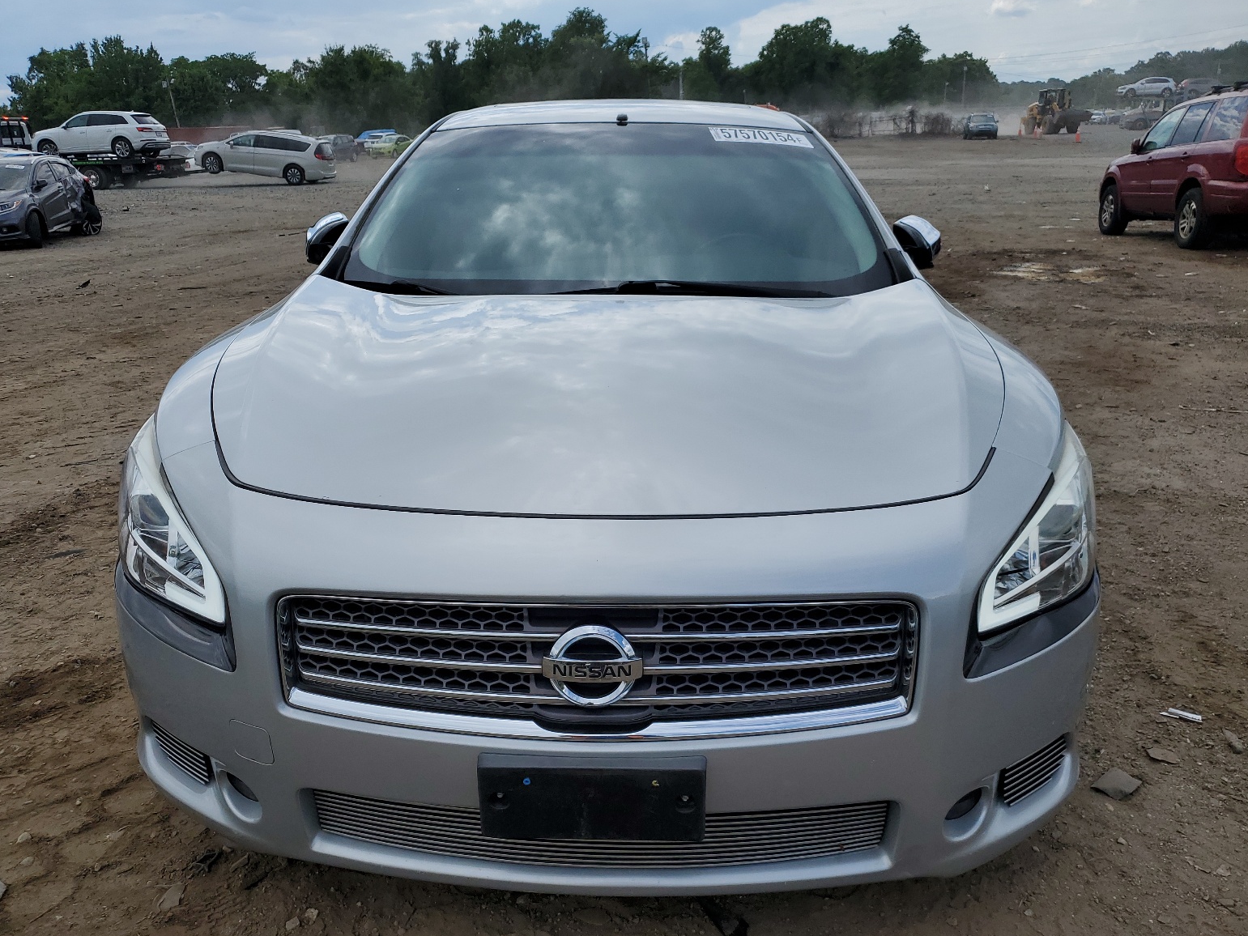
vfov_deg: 51.4
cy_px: 462
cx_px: 622
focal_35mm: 27
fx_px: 973
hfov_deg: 65.3
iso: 50
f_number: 1.5
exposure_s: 1/5000
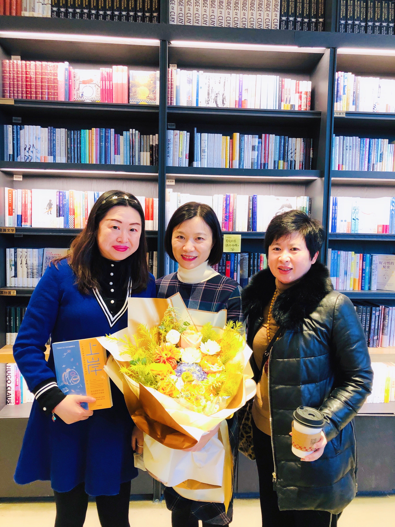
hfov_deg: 49.7
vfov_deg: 63.4
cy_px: 264
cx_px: 198
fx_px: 426
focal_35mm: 28
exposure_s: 1/17
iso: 50
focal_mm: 3.99
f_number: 1.8
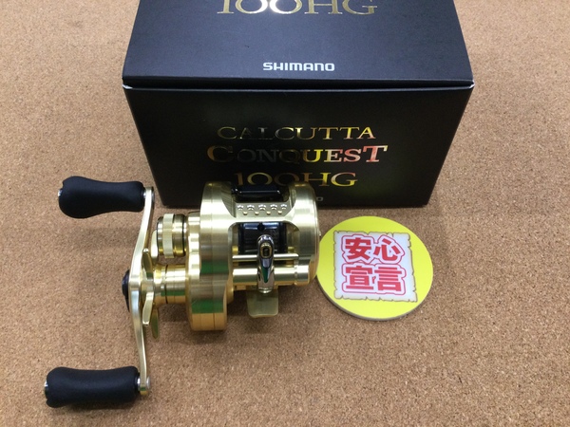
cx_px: 285
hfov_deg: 58.4
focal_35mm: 31
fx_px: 510
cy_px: 214
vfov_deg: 45.4
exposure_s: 1/30
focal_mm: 3.3
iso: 50
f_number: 2.4
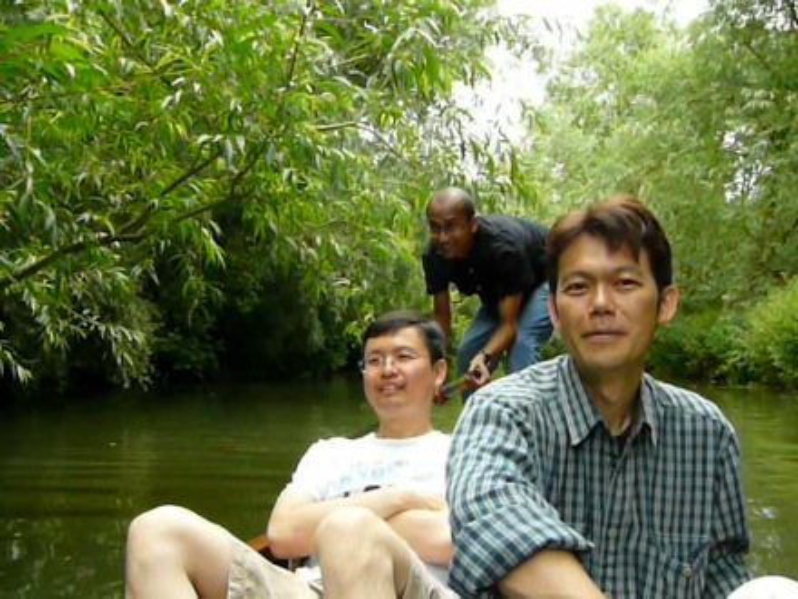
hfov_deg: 52.6
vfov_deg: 40.7
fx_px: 807
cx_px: 399
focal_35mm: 35
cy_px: 300
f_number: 5
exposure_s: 1/250
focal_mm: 5.2
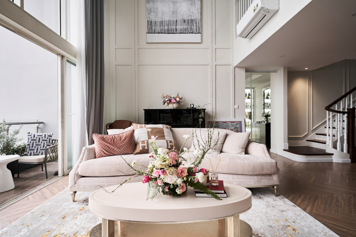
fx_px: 178
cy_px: 118
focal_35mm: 18
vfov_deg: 67.4
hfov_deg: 90.0
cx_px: 178
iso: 100
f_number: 5.6
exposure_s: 1/13
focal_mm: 18
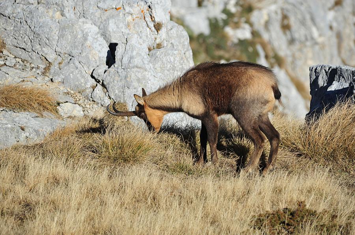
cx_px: 178
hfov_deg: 4.6
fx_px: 4428
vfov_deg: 3.0
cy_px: 118
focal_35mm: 450
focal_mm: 450
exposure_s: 1/500
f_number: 11
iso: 250
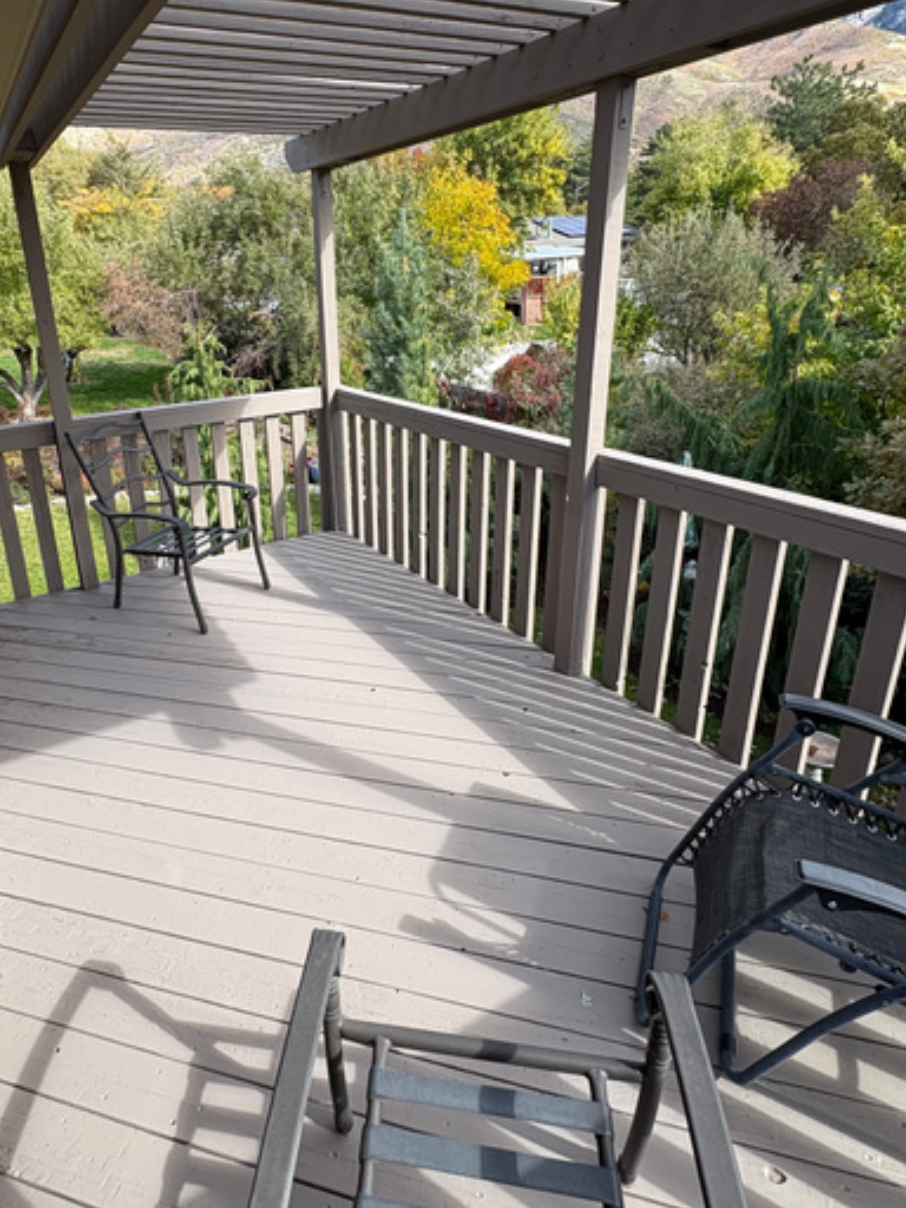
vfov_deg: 78.3
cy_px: 498
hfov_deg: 62.5
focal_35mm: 21
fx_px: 733
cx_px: 337
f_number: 2.2
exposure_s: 1/552
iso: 40
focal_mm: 2.22
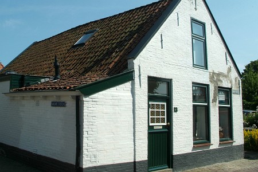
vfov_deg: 47.9
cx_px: 129
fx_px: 193
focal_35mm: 27
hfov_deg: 67.4
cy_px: 86
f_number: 13
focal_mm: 18
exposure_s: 1/500
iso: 400
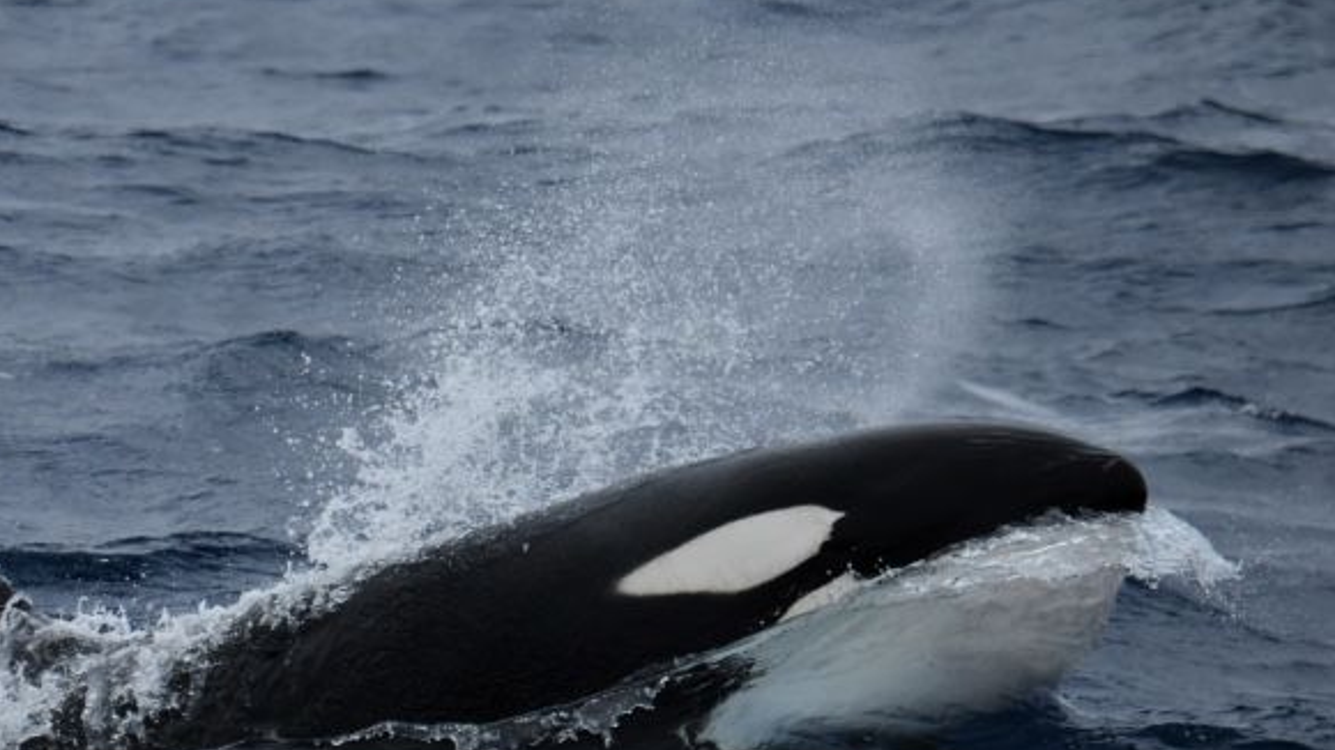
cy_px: 510
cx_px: 421
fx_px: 21483
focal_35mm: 607
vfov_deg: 2.0
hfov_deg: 3.6
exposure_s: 1/8000
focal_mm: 420
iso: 1250
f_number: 6
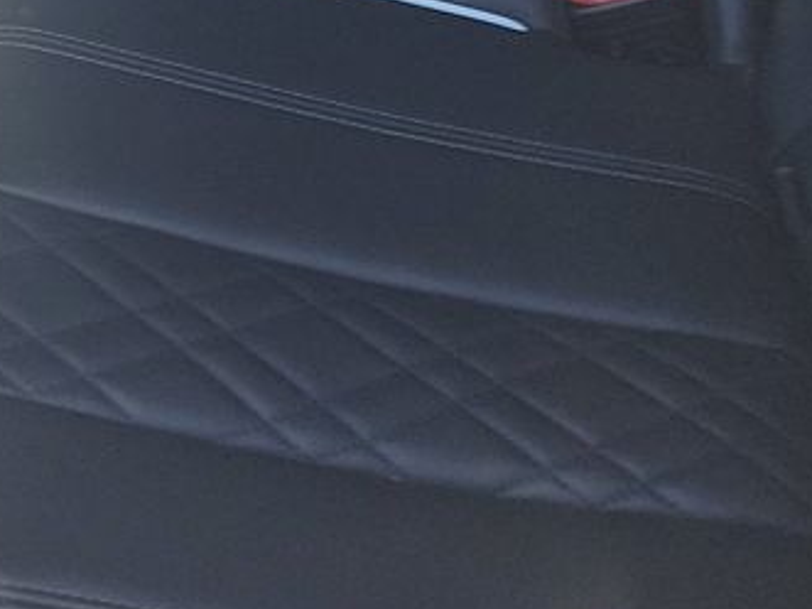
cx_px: 238
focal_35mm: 116
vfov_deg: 11.2
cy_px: -720
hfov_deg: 16.9
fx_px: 2720
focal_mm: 6.7
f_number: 1.8
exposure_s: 1/59
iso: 54
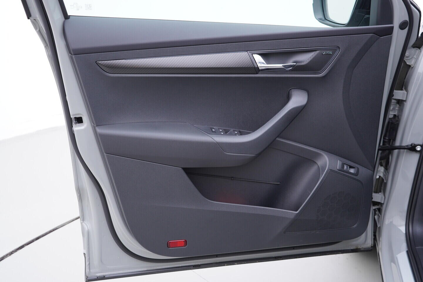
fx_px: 423
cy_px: 141
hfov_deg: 53.1
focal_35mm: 36
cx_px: 212
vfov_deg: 36.9
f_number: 2.8
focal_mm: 24
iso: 125
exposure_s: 1/40
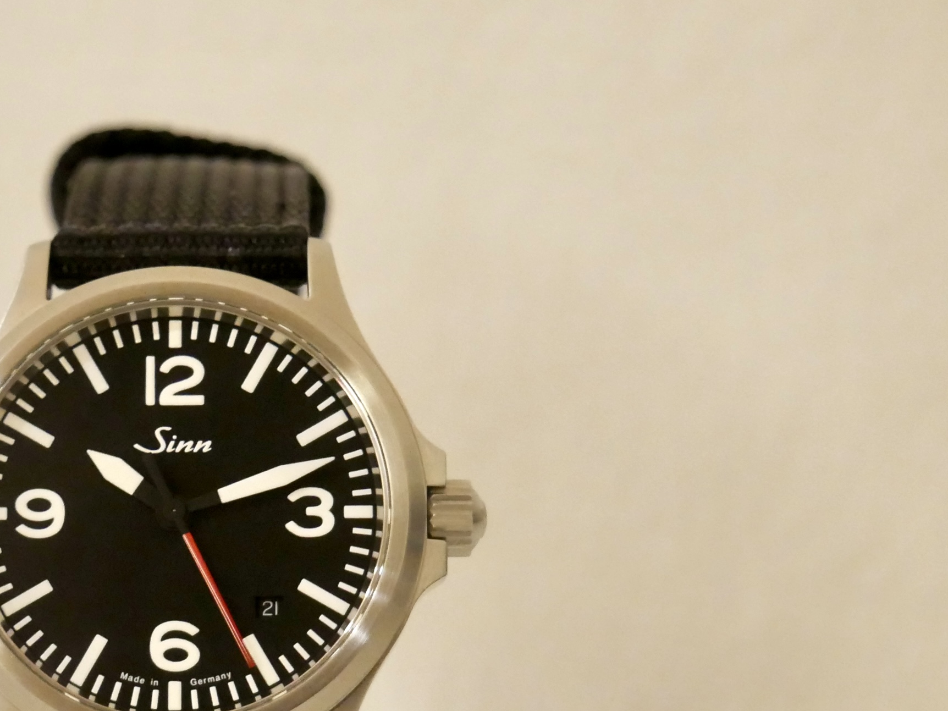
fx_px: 2602
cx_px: 178
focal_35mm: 95
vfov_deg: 15.6
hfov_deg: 20.4
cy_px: 422
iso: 3200
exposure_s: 1/6
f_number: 4.6
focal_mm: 27
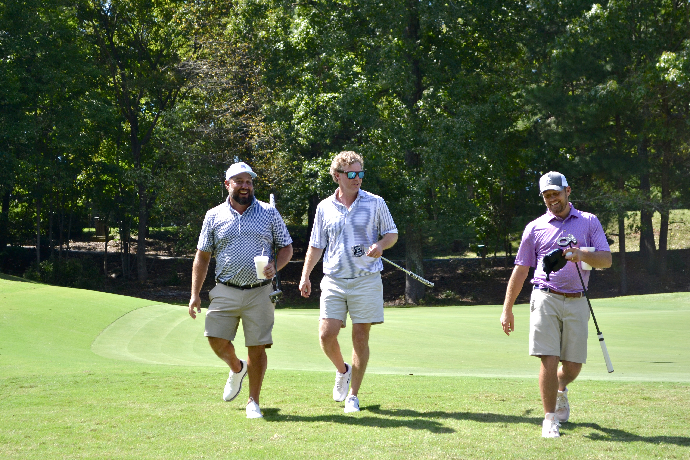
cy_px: 230
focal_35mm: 82
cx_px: 345
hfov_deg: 24.6
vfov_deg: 16.6
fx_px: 1581
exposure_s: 1/640
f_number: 5.6
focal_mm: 55
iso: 400
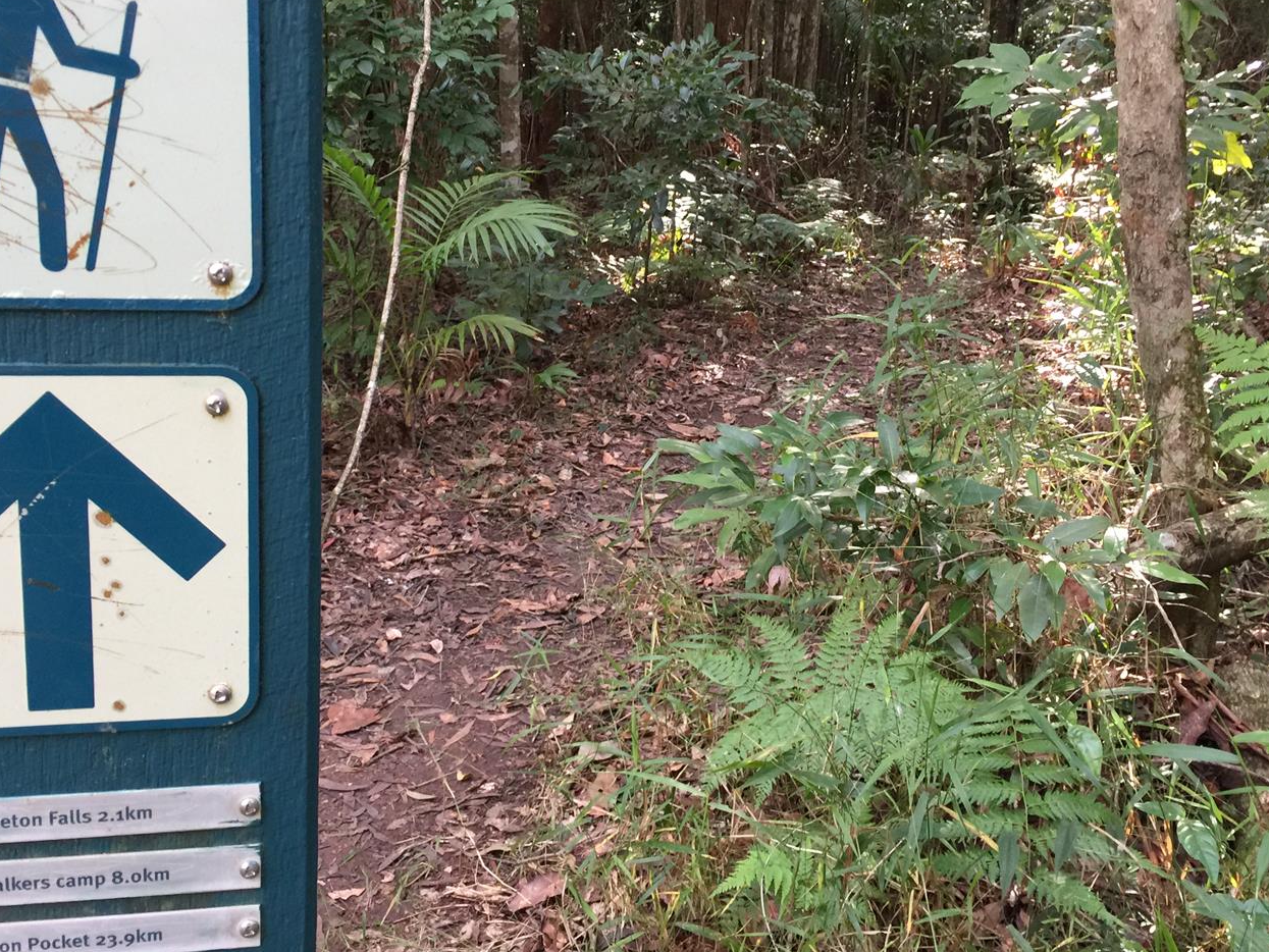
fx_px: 1393
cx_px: 598
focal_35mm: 38
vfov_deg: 37.5
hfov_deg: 48.9
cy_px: 370
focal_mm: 4.15
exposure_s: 1/33
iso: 50
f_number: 2.2
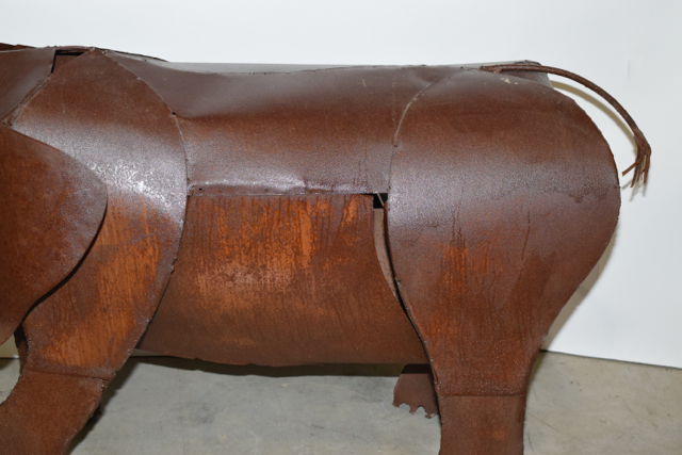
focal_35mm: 72
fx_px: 1364
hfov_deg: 28.1
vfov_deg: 18.9
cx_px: 341
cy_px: 228
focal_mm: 48
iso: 800
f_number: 5.6
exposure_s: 1/125
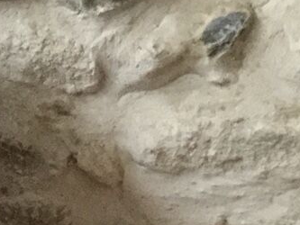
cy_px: 410
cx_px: -426
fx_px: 1318
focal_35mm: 152
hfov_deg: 10.9
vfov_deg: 9.3
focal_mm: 3.3
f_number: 2.4
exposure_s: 1/20
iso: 200
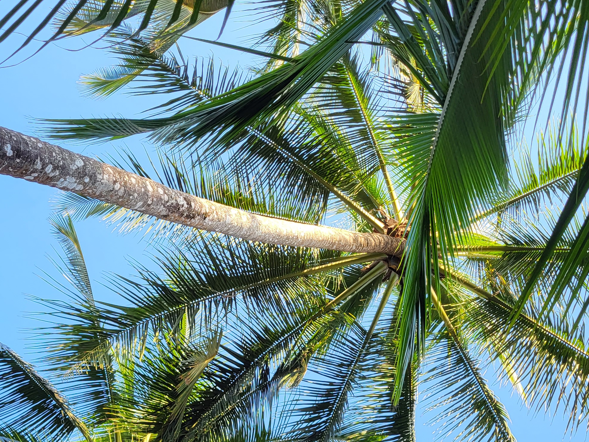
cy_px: 322
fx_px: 902
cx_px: 220
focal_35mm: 53
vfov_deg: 27.2
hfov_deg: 36.0
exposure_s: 1/403
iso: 40
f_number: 1.8
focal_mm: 5.4
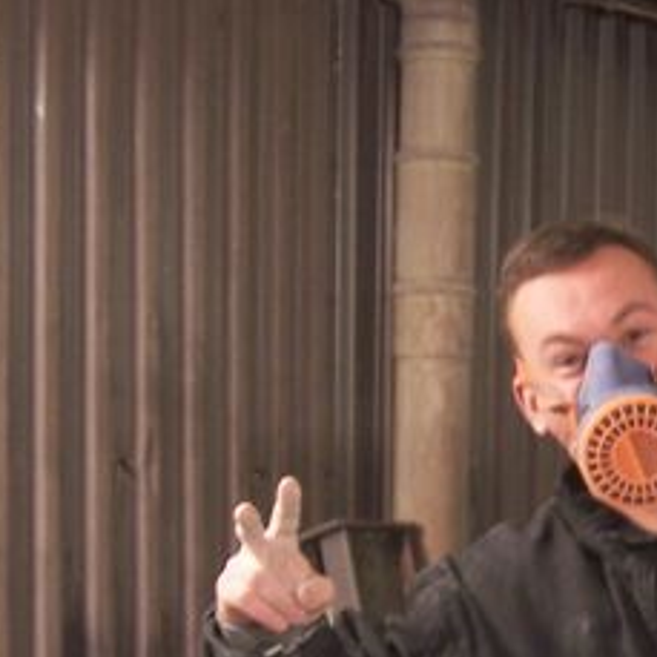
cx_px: 623
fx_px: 2018
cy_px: 634
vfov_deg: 18.1
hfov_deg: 18.1
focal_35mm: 94
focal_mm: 6.3
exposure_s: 1/8
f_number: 2.8
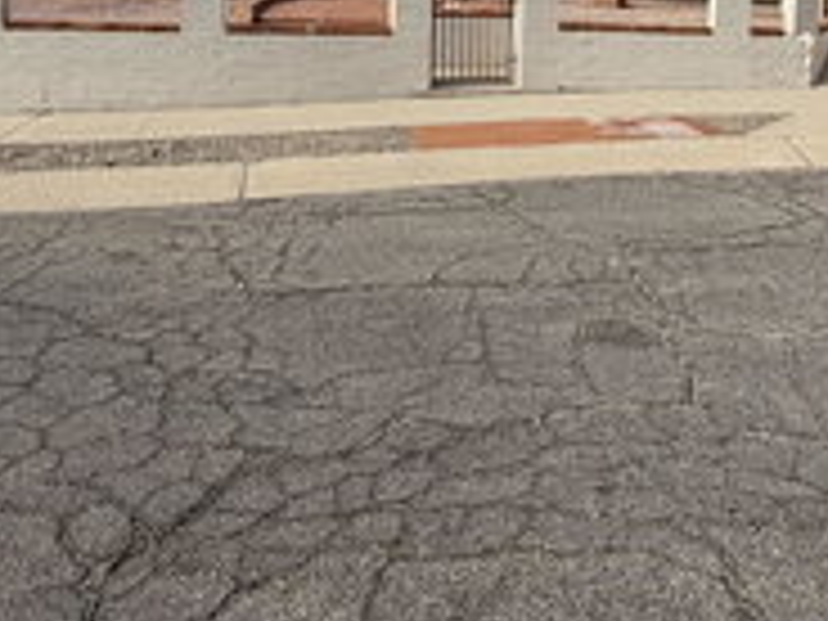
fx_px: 933
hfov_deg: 47.8
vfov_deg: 34.0
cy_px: 18
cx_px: 450
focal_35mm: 39
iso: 20
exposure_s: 1/1211
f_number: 2.2
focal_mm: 2.22
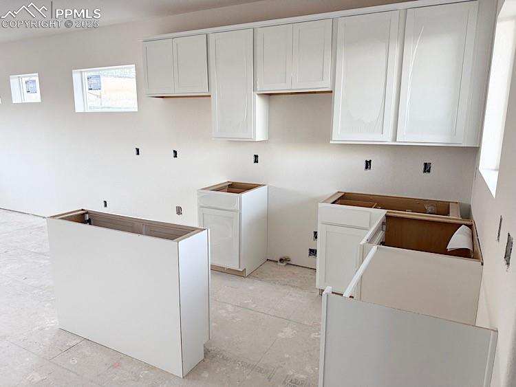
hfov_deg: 71.6
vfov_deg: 56.8
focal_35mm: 24
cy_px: 194
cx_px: 258
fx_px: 358
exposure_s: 1/80
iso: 200
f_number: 1.78
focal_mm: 6.76
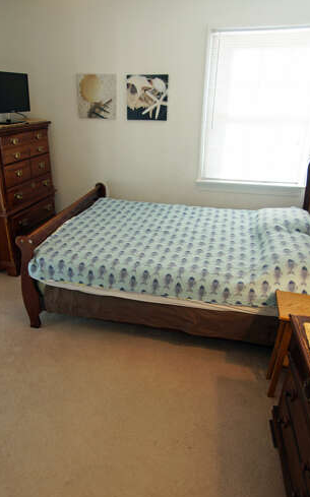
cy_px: 250
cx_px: 136
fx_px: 325
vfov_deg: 74.8
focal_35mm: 24
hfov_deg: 50.9
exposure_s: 1/60
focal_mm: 10
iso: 160
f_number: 4
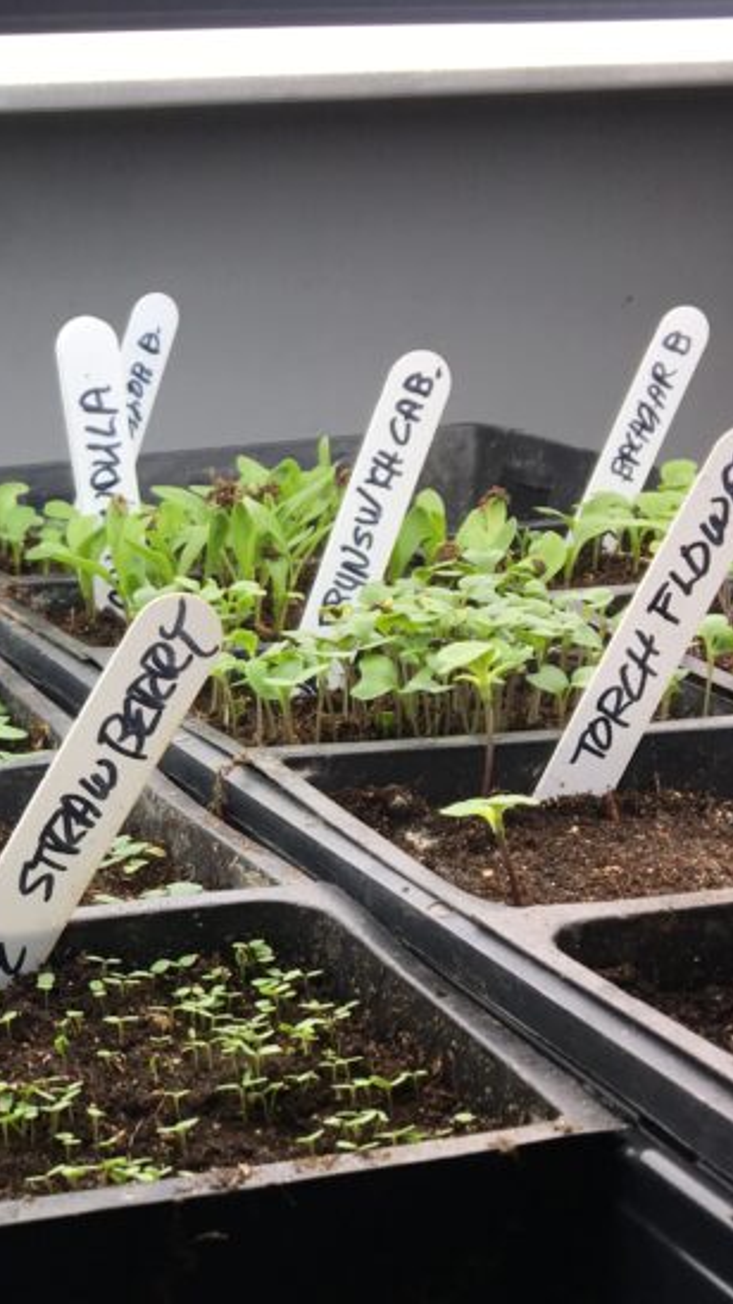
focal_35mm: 59
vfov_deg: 35.4
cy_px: 752
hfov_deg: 19.1
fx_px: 2040
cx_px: -178
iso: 25
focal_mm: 4.15
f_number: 2.2
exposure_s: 1/160
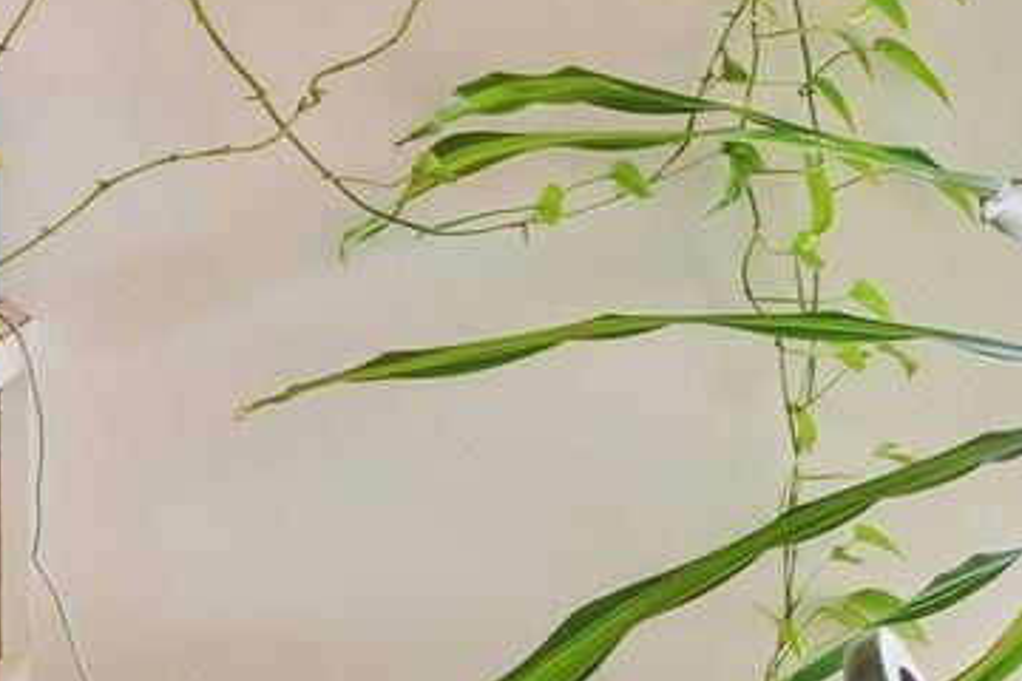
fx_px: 2526
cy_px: 131
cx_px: 2660
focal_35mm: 89
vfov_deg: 15.3
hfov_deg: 13.5
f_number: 8
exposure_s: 1/250
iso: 800
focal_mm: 16
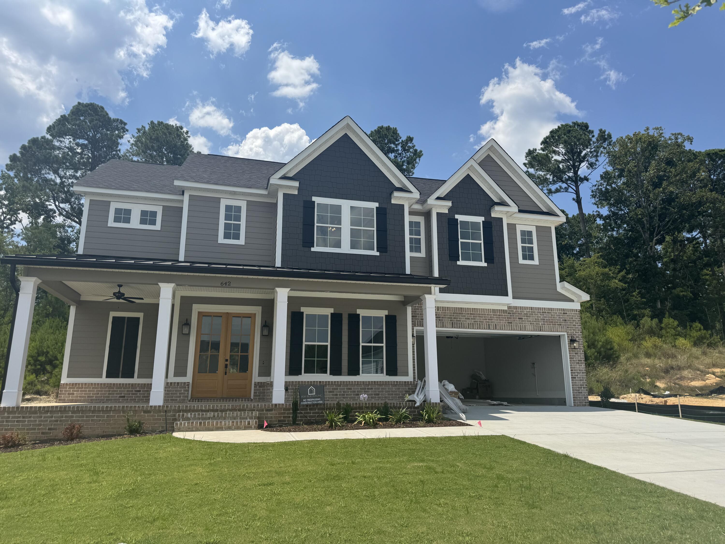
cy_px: 272
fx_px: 503
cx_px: 362
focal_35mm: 24
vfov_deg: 56.8
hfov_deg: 71.6
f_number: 1.78
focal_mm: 6.76
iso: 80
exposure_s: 1/6410
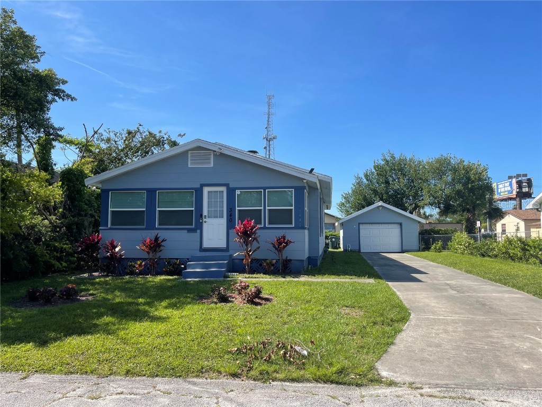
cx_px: 271
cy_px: 204
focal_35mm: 26
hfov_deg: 67.3
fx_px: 407
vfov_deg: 53.1
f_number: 1.6
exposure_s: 1/2717
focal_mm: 5.1
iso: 32
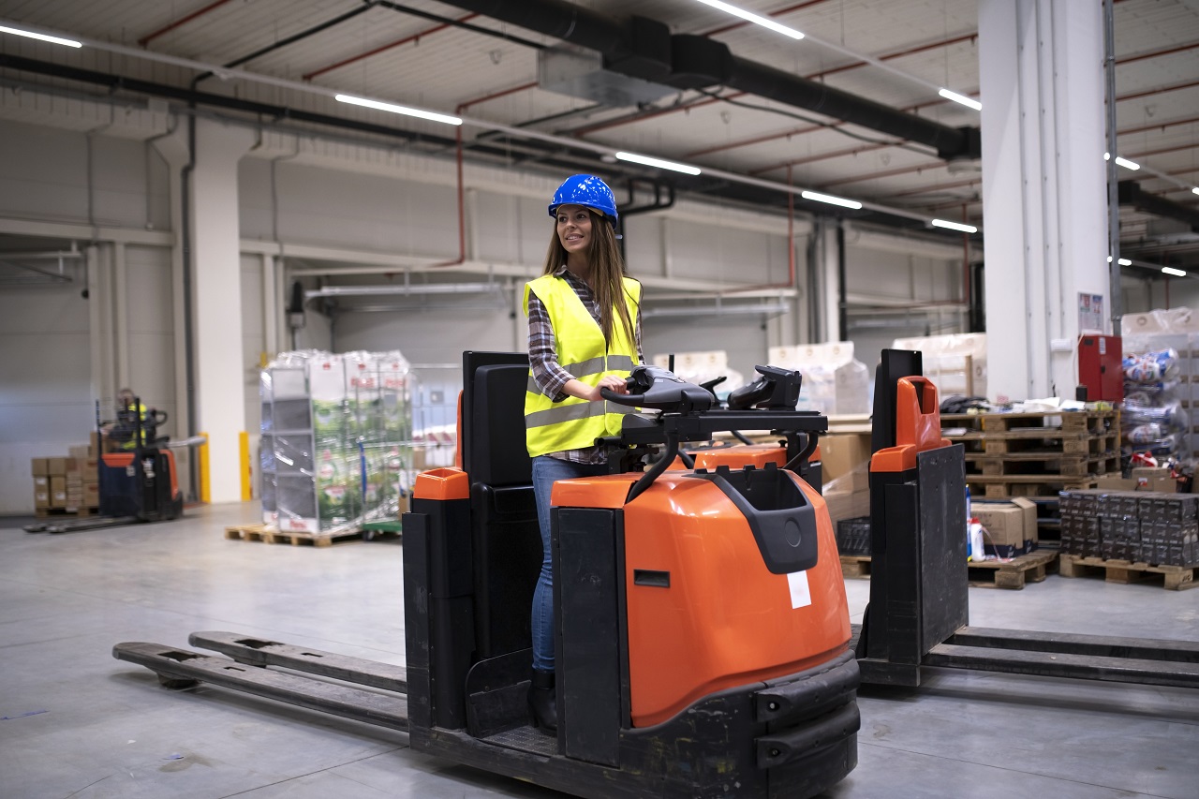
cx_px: 600
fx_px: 1165
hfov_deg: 54.4
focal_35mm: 35
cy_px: 400
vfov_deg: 37.8
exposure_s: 1/200
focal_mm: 35
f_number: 1.4
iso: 500
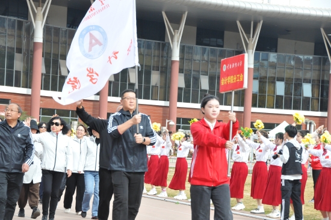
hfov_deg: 14.4
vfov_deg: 9.6
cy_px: 110
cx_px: 166
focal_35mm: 142
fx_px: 1309
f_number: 11
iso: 1250
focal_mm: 95
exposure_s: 1/500
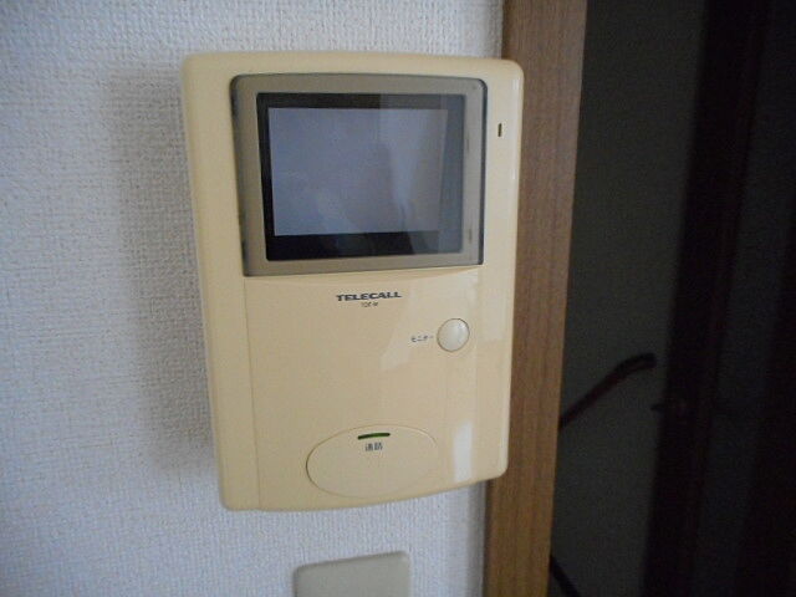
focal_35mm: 25
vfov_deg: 54.9
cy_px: 298
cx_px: 398
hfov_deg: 69.4
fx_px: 575
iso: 800
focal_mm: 4.5
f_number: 3.7
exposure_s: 1/100
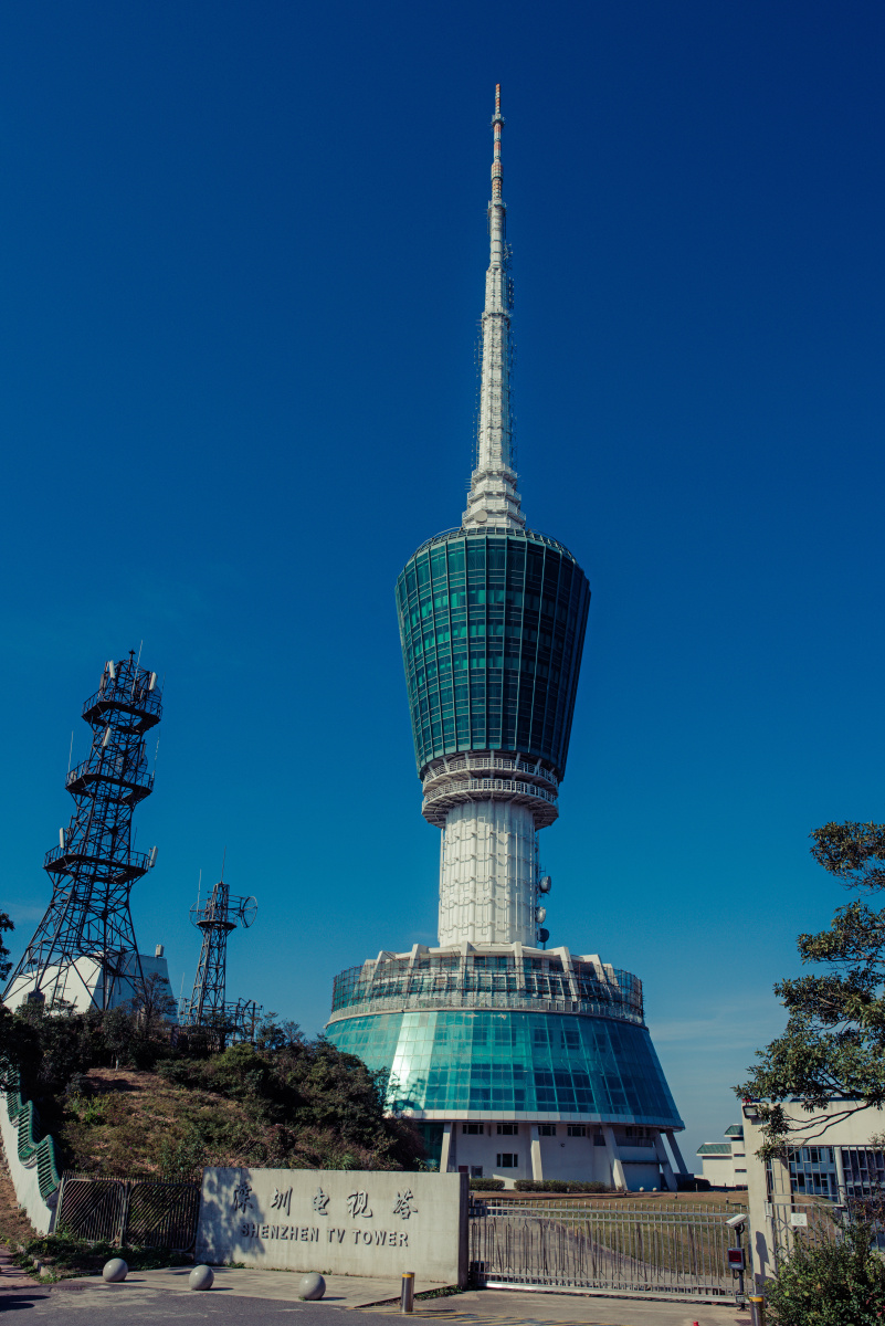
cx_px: 442
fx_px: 884
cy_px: 663
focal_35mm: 24
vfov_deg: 73.7
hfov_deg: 53.2
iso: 100
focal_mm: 24
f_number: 8
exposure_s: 1/500
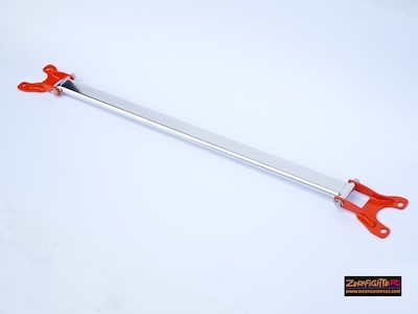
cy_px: 157
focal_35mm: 75
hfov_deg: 26.0
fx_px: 906
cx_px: 209
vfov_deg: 19.6
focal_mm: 12.87
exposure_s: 1/125
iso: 80
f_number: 5
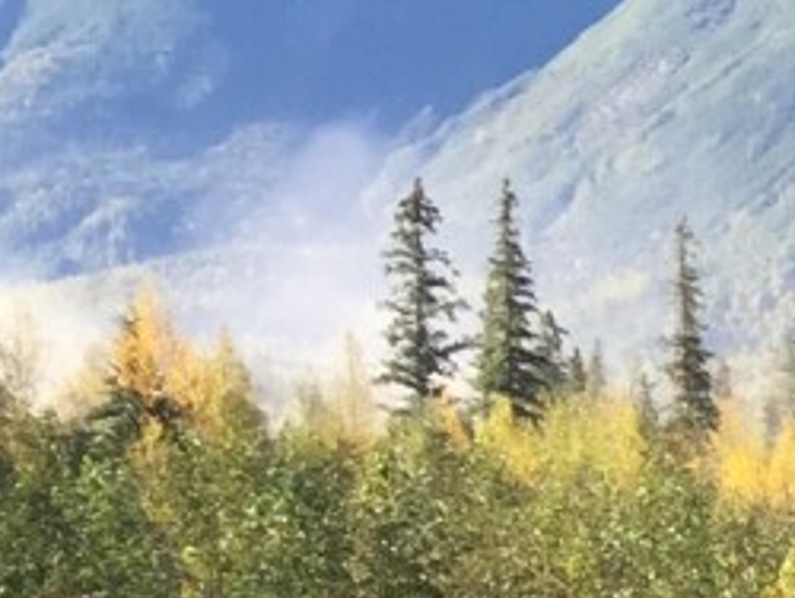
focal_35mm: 174
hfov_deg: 9.8
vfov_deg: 8.2
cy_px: 1179
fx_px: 4000
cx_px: 2007
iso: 32
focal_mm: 4.15
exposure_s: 1/309
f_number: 2.2
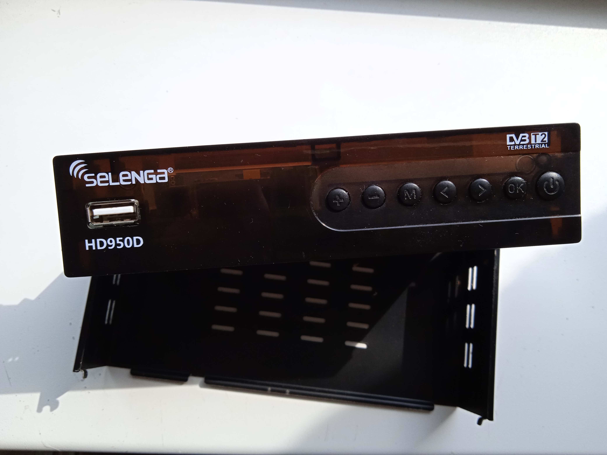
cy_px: 228
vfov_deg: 49.7
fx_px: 491
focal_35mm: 28
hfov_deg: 63.4
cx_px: 304
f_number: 2.2
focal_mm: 3.43
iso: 100
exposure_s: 1/341
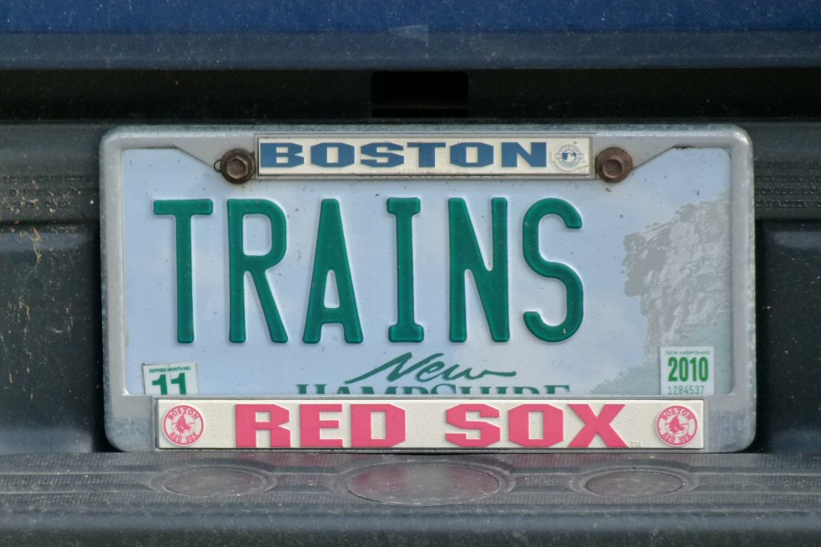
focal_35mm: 577
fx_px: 13154
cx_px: 410
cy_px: 306
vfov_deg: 2.4
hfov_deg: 3.6
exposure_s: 1/500
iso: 200
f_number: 4.9
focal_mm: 99.6
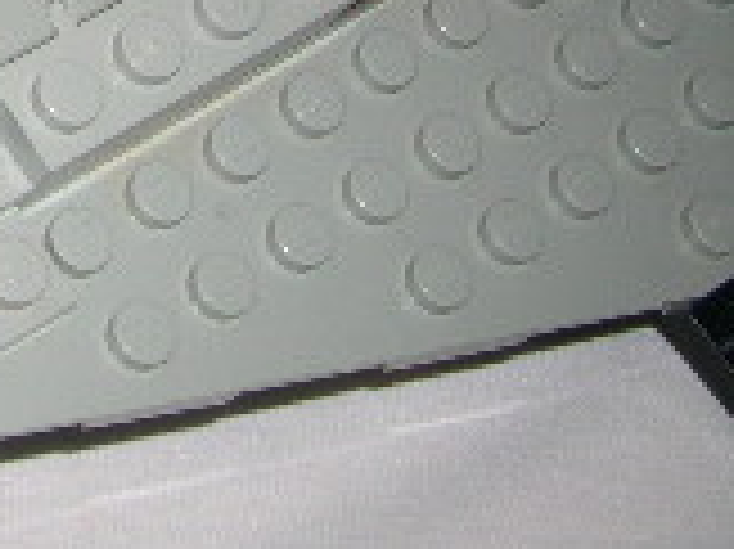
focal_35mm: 149
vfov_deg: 9.6
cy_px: -369
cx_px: -554
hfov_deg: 12.2
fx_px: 3157
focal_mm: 8
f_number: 7.6
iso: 100
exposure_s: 1/60
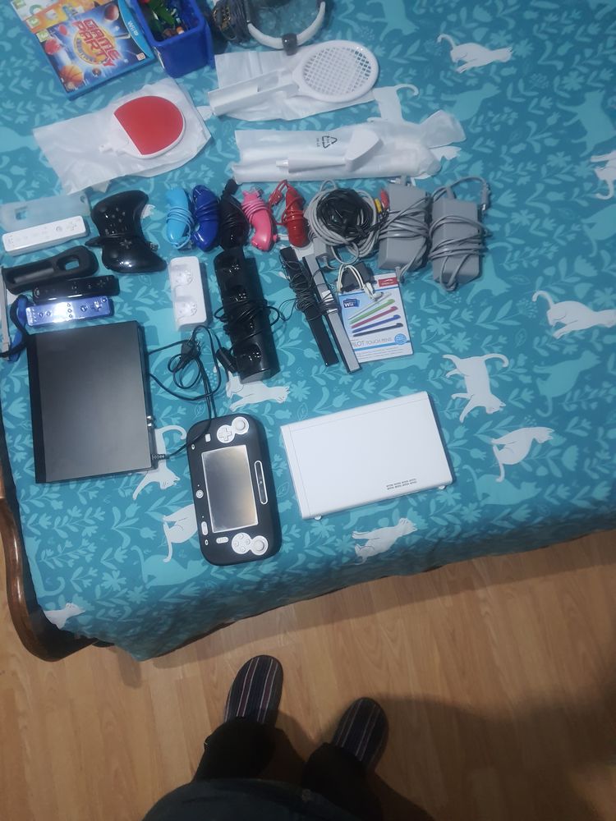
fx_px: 617
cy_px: 410
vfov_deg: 67.3
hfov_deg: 53.1
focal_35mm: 26
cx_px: 308
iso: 320
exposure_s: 1/50
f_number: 1.7
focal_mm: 4.32
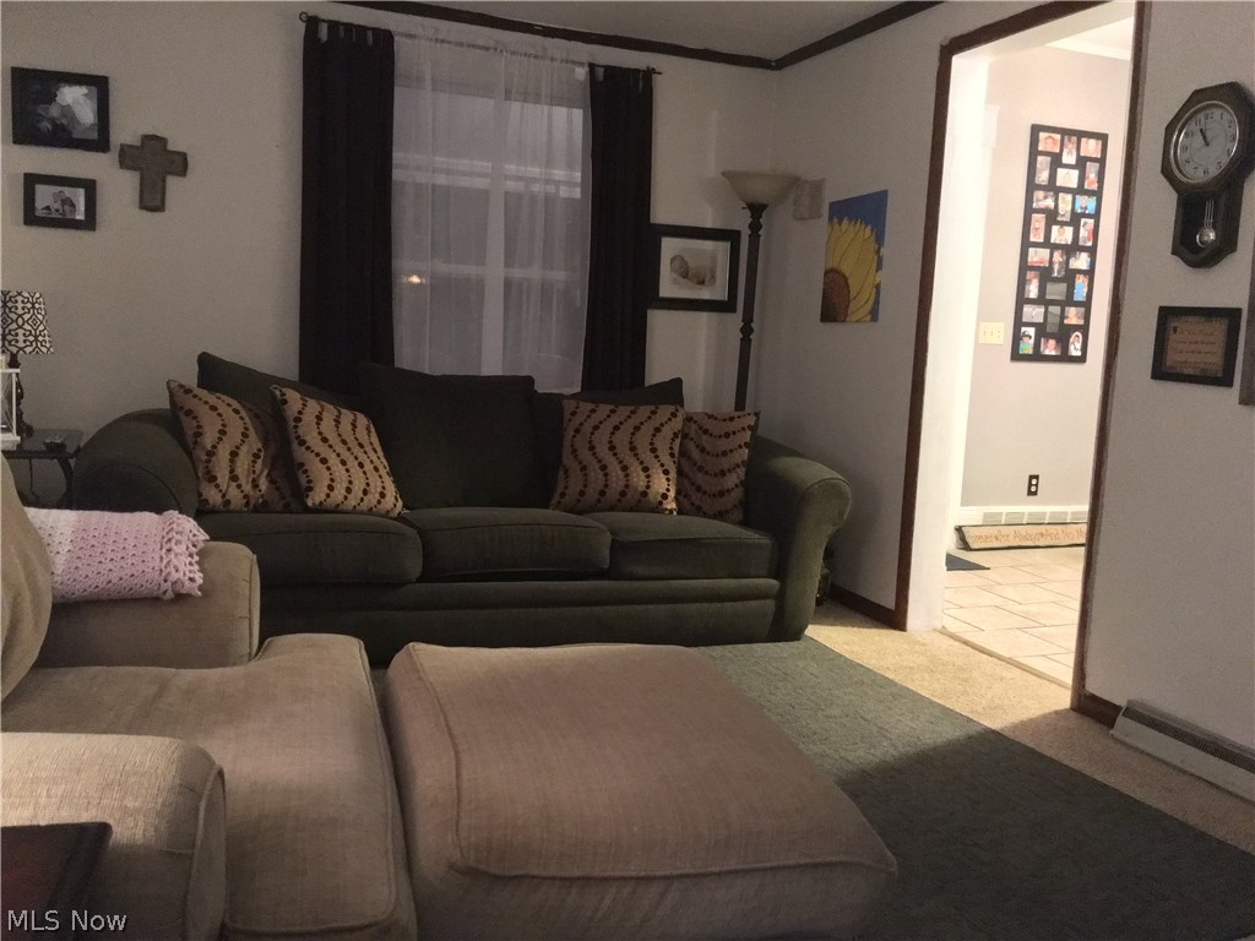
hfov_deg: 61.7
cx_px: 628
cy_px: 470
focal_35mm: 29
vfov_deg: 48.2
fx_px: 1051
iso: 800
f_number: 2.2
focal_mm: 4.15
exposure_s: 1/15
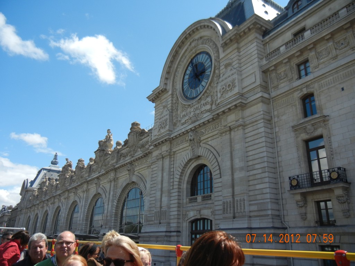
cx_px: 178
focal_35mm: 30
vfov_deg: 46.8
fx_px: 308
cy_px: 133
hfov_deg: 60.0
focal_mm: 5.4
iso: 160
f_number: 7
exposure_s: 1/336
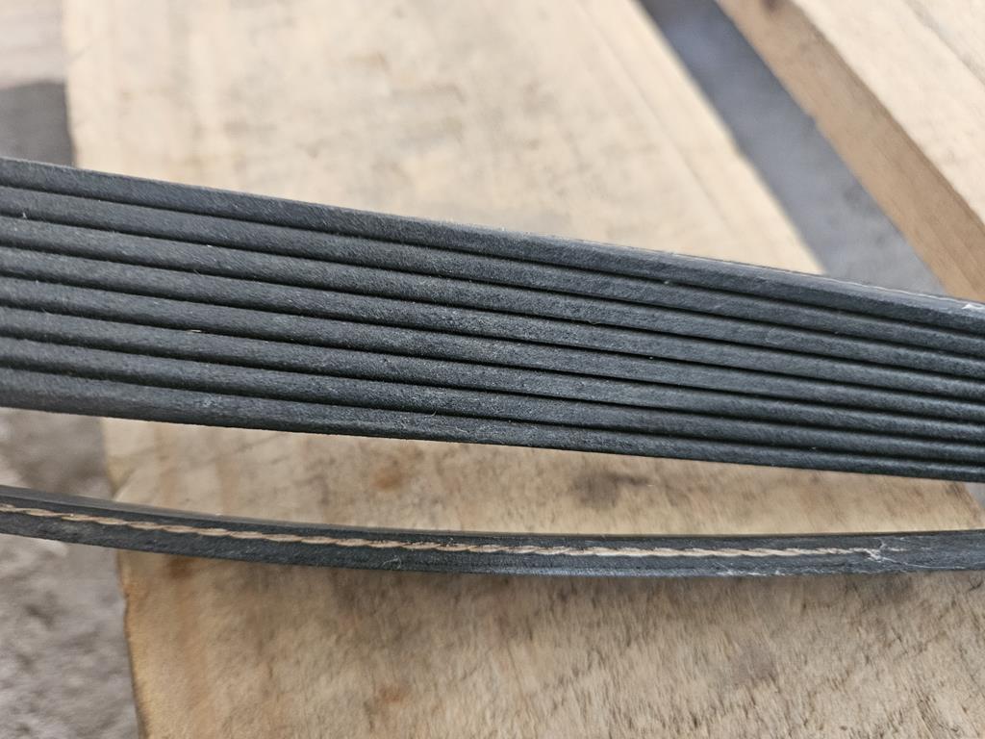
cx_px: 492
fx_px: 654
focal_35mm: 23
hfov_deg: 73.9
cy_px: 370
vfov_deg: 58.9
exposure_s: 1/33.3
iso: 640
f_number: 1.8
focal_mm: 5.4
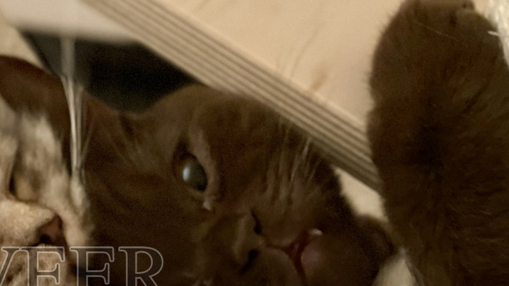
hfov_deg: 15.2
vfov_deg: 8.6
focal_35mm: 140
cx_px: 69
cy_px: 290
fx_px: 1889
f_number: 2.2
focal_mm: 7.5
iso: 800
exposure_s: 1/14
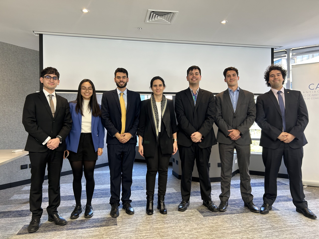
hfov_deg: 67.3
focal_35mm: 26
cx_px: 160
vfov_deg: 53.1
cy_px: 120
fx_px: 240
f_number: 1.5
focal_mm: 5.7
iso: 80
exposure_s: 1/50
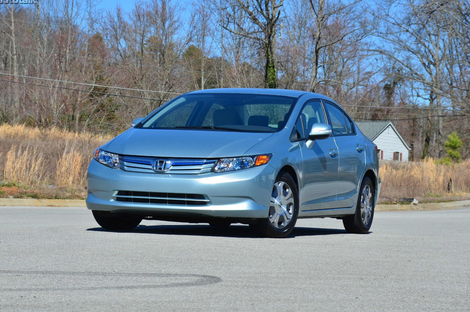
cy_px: 155
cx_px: 234
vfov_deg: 10.8
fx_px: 1642
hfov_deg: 16.3
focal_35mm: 126
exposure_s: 1/160
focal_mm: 82
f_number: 11
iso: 100
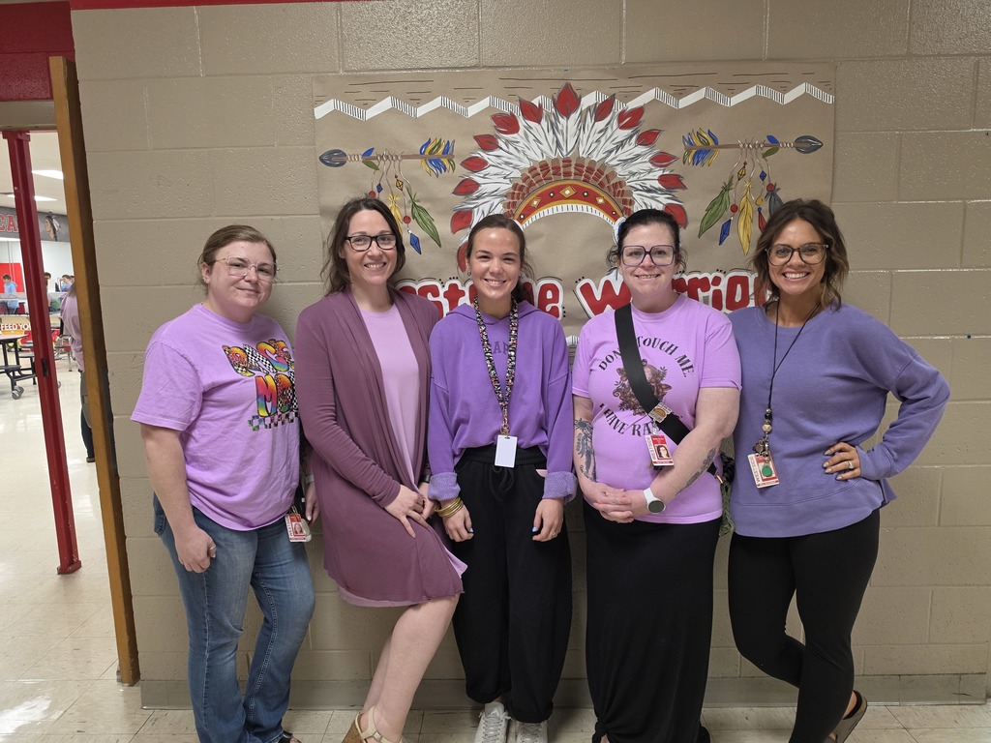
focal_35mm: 23
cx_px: 496
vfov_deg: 58.9
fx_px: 658
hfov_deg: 73.9
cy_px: 372
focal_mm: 6.5
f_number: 1.4
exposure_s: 1/120
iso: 250
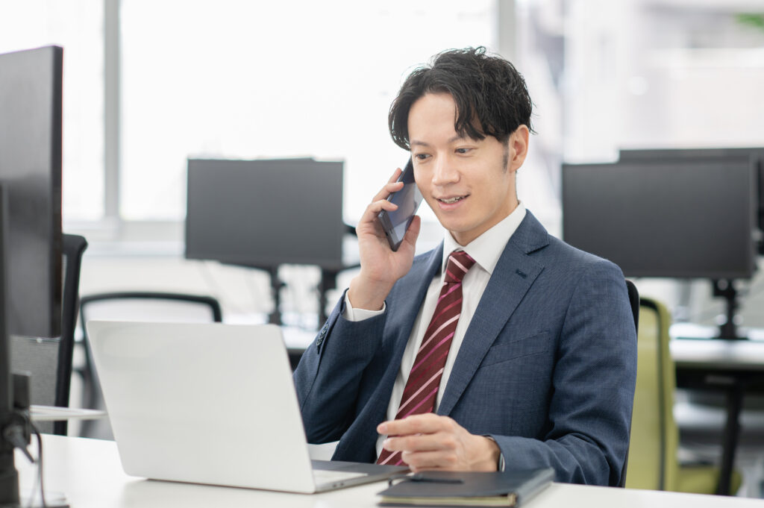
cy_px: 254
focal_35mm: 85
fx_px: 1802
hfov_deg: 23.9
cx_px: 382
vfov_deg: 16.0
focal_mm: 85
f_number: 2.8
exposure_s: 1/160
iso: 200
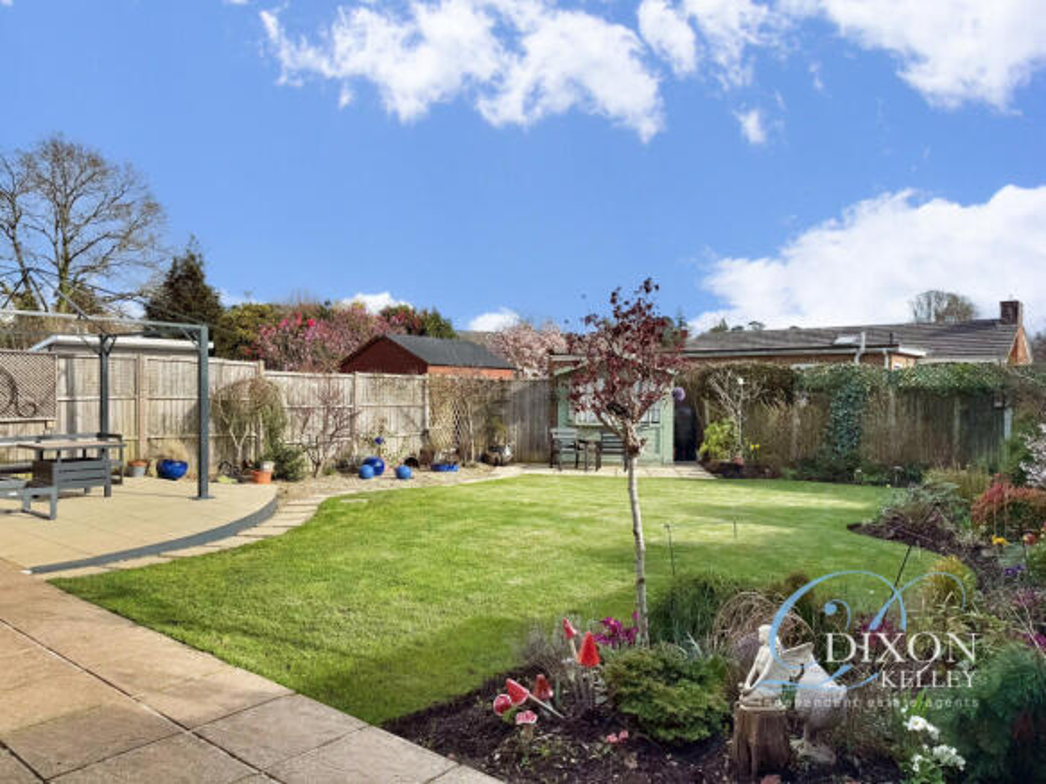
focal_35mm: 24
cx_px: 523
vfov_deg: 56.8
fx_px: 725
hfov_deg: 71.6
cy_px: 392
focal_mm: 6.76
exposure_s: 1/4167
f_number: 1.78
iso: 80
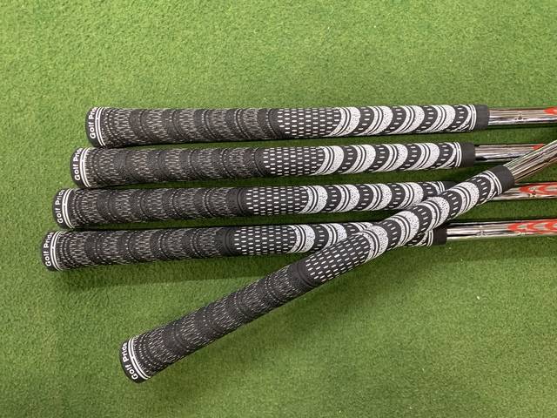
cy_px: 209
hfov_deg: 67.3
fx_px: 418
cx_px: 278
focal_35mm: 26
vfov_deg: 53.1
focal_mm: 4.25
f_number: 1.8
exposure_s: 1/60
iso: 320
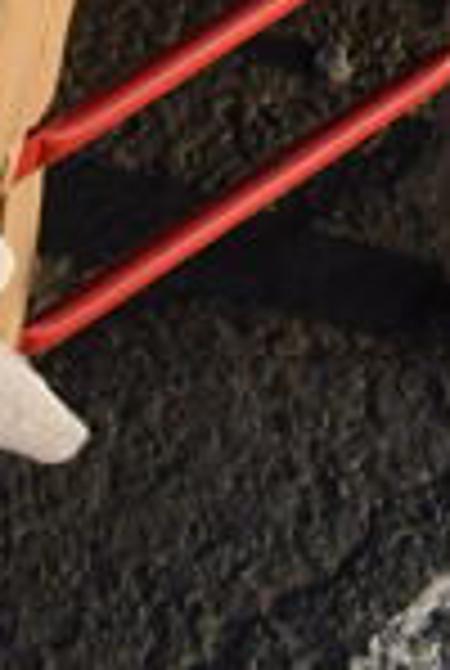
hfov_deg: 8.3
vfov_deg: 10.4
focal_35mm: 165
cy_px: -1045
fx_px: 3079
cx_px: -27
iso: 100
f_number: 7.1
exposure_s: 1/200
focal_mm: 18
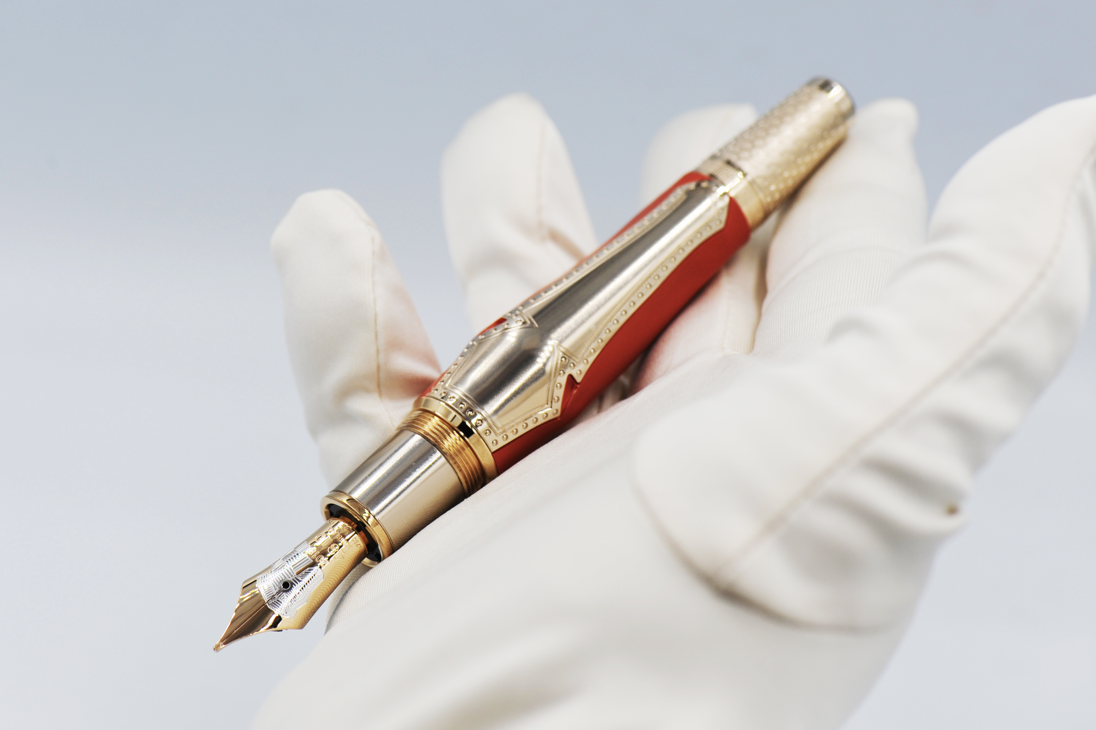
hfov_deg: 16.3
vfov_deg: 10.9
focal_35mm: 126
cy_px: 322
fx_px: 3836
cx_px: 470
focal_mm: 105
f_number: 9
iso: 200
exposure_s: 1/320
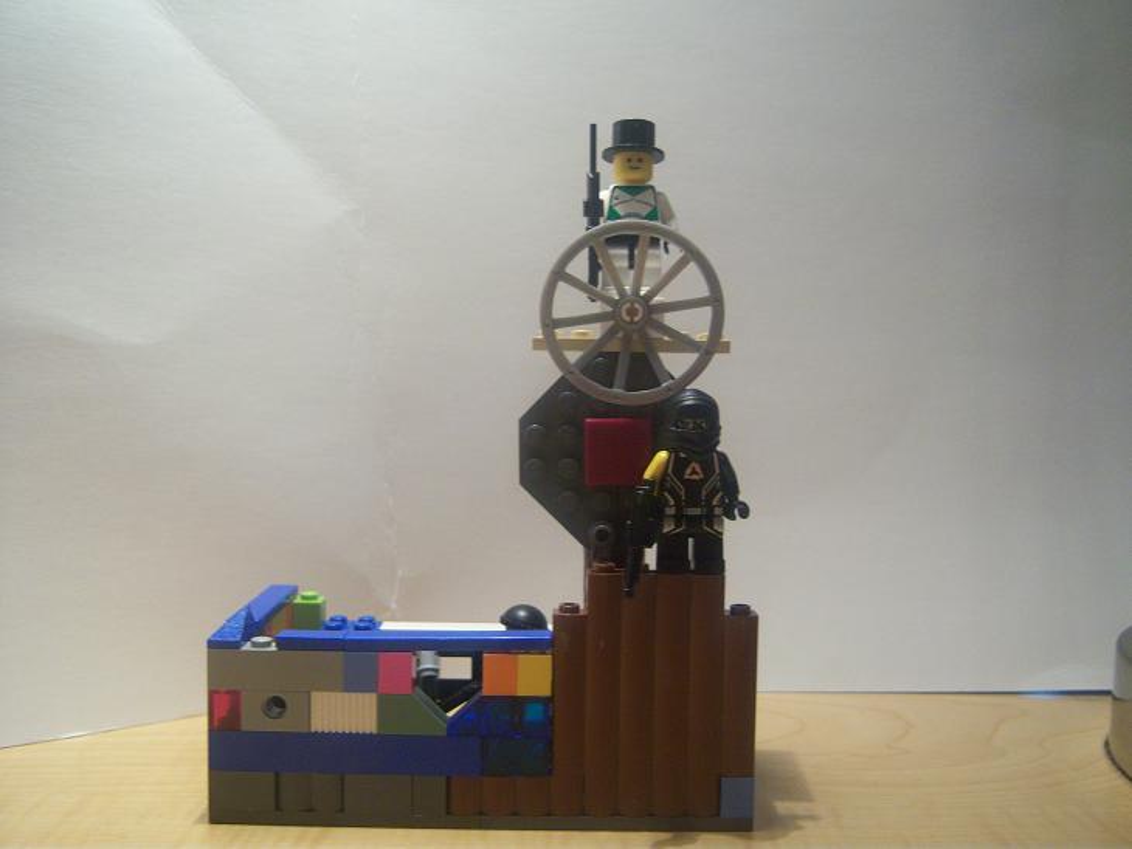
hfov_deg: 51.3
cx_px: 566
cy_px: 424
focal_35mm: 36
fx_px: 1178
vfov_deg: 39.7
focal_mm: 7.5
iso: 160
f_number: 2.8
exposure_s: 1/40
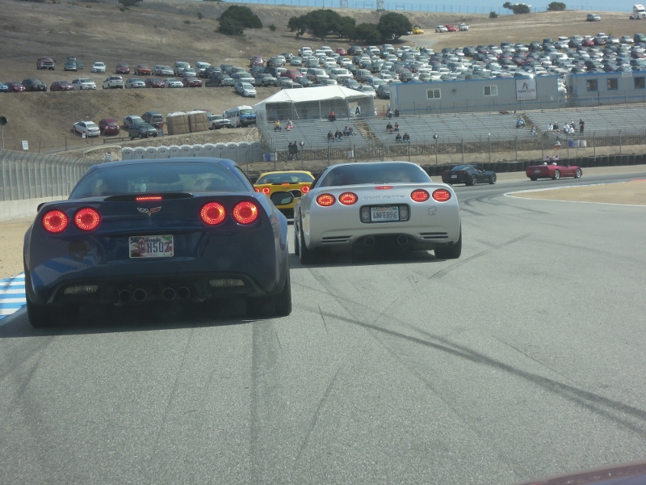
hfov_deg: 19.6
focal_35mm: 100
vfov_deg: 14.8
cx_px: 323
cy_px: 242
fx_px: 1866
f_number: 4.9
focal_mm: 17.9
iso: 160
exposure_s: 1/640
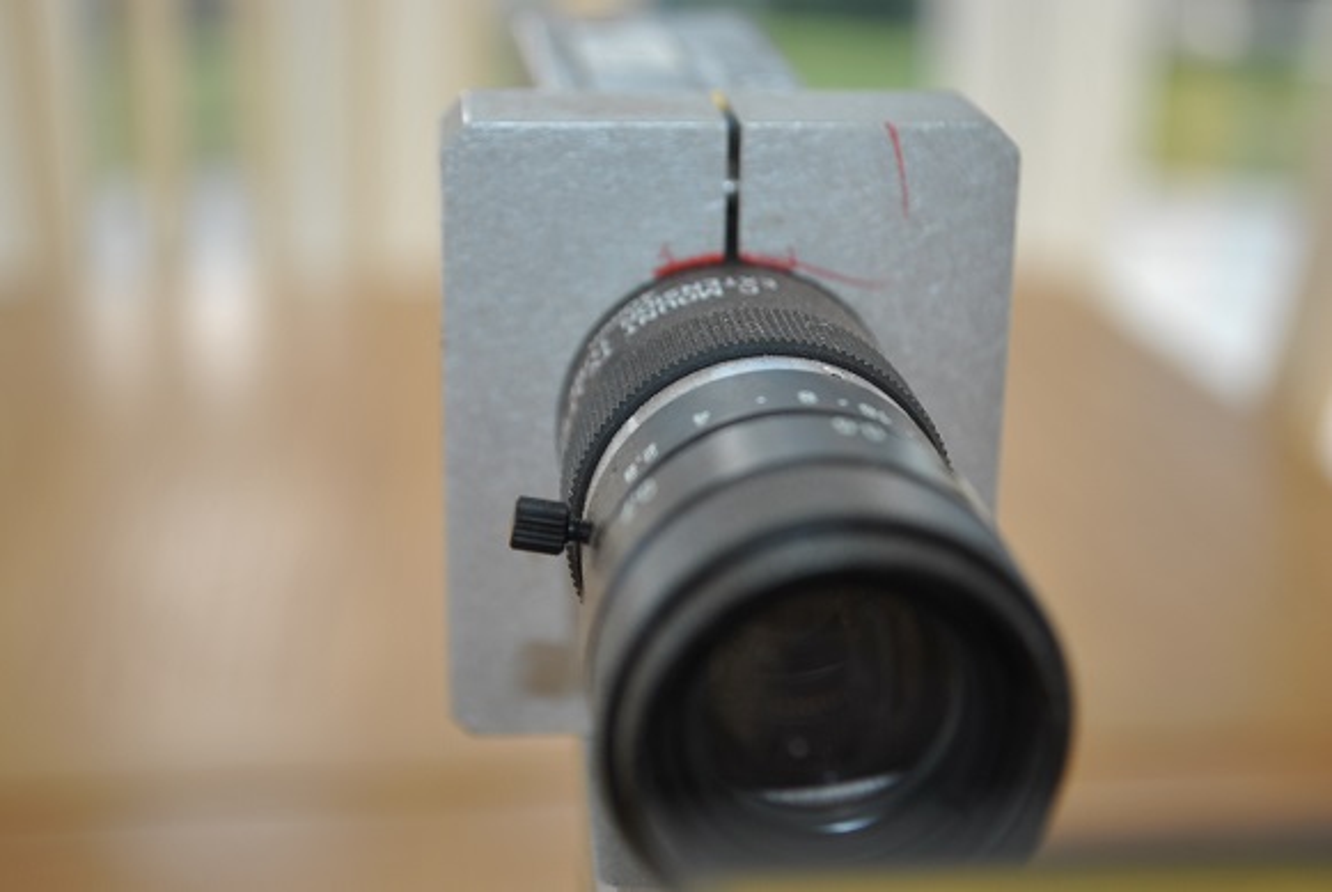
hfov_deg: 33.4
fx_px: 2223
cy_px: 446
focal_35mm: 60
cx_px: 666
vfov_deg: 22.7
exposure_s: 1/125
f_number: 5.3
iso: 100
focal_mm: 40
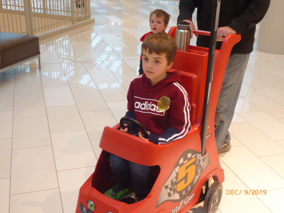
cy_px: 106
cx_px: 142
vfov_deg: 31.5
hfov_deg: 41.2
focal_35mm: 46
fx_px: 377
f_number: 3.9
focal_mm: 7.8
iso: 800
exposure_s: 1/125
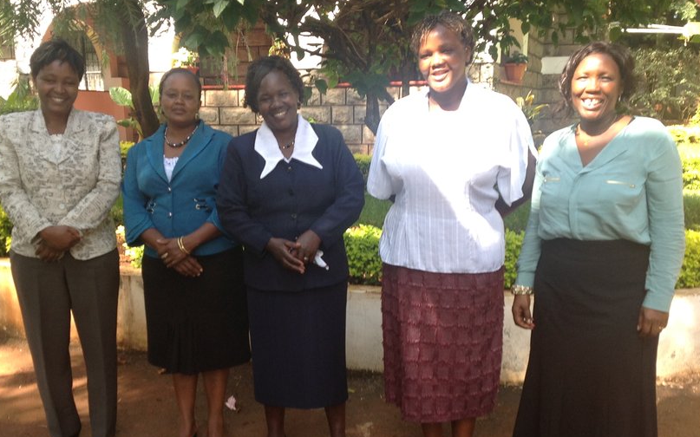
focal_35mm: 47
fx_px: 896
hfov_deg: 42.6
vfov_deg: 27.2
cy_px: 308
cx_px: 324
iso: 50
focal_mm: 4.28
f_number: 2.4
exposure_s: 1/190
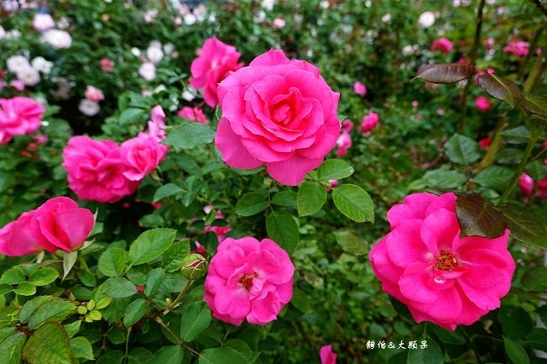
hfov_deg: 73.8
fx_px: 365
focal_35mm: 24
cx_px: 274
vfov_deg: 53.1
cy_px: 182
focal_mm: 9
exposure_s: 1/200
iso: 125
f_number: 3.2
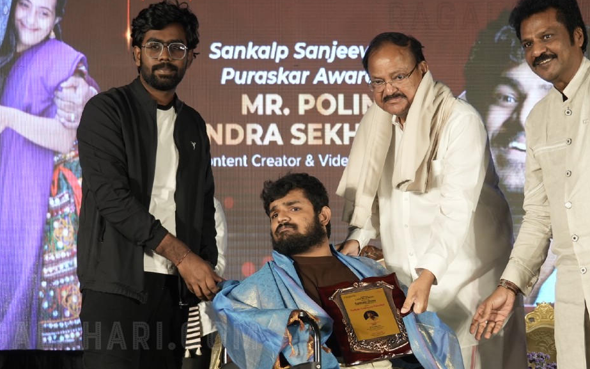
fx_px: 1640
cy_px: 240
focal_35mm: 102
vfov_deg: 12.8
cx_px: 323
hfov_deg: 20.4
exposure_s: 1/250
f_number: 4
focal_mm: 44
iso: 800
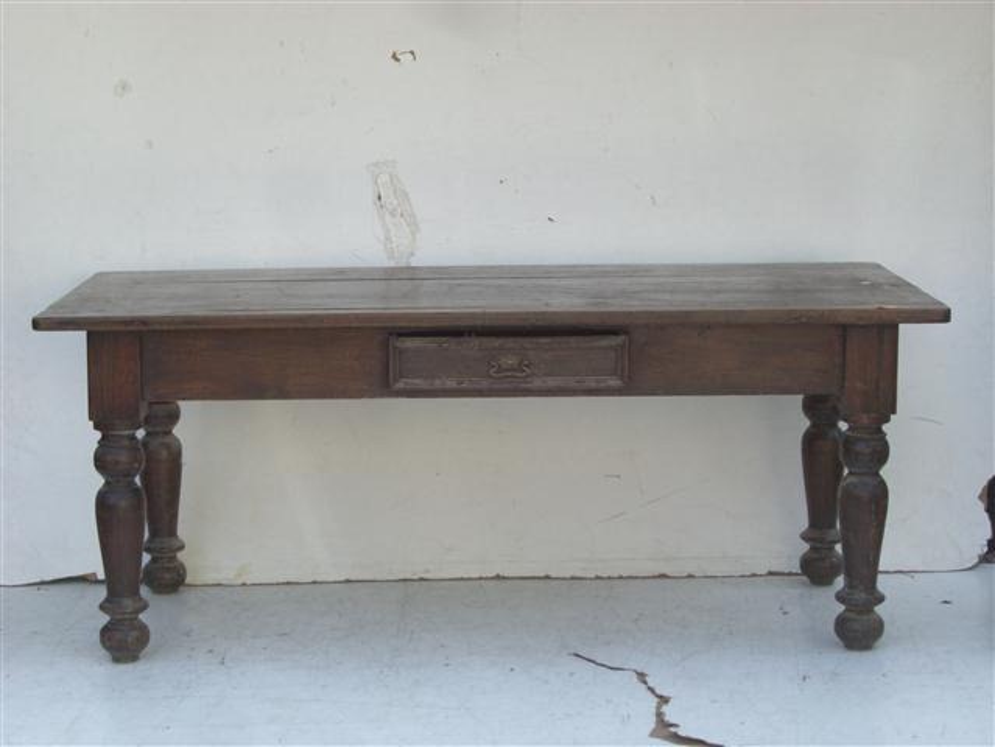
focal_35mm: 79
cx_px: 498
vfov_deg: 18.7
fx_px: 2272
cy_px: 374
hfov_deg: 24.7
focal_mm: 12.8
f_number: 4.1
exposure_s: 1/200
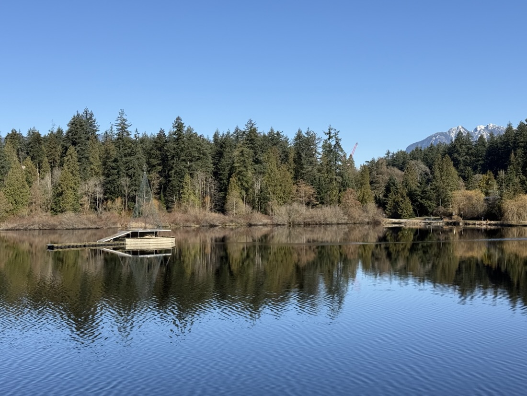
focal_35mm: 48
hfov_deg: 39.6
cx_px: 264
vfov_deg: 30.3
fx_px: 731
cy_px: 198
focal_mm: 6.76
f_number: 1.78
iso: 64
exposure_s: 1/4098
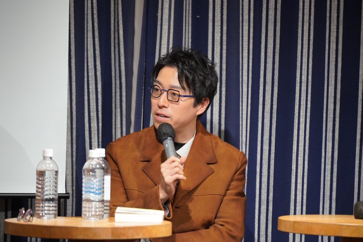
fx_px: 2722
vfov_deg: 5.1
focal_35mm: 270
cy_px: 121
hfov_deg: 7.6
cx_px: 182
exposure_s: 1/200
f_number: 2.8
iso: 800
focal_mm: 180
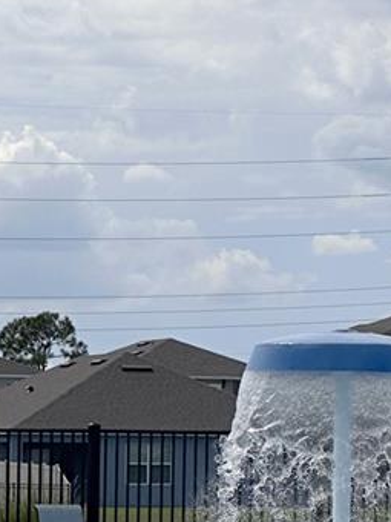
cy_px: 613
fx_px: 4096
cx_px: 339
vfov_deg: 7.2
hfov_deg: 5.5
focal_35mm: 272
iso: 32
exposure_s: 1/2179
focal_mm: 9
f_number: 2.8
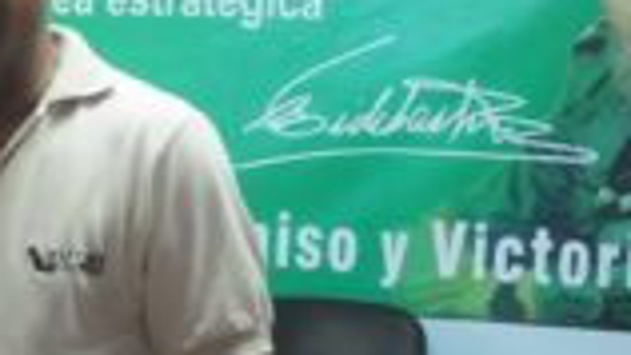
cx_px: -24
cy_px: 176
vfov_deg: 13.6
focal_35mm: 89
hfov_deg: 22.8
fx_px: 1490
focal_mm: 22
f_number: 5
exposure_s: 1/50
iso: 1250
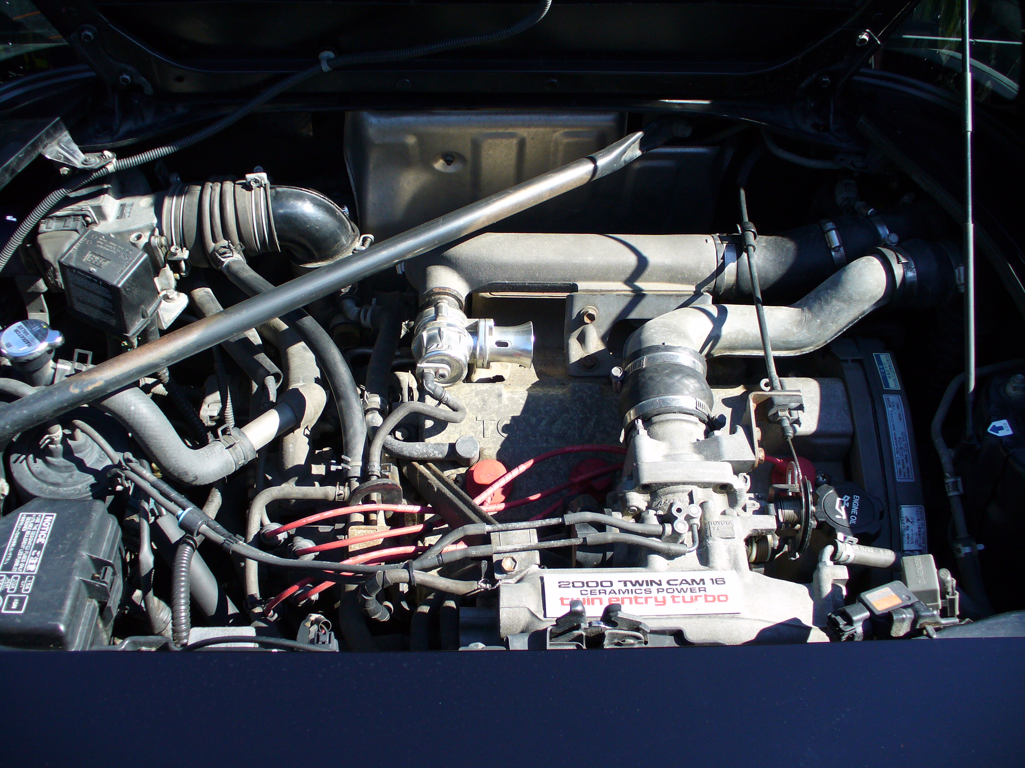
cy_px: 384
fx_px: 1096
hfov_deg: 50.1
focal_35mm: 37
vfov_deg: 38.7
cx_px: 512
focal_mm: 6.1
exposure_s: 1/400
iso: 80
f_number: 2.8
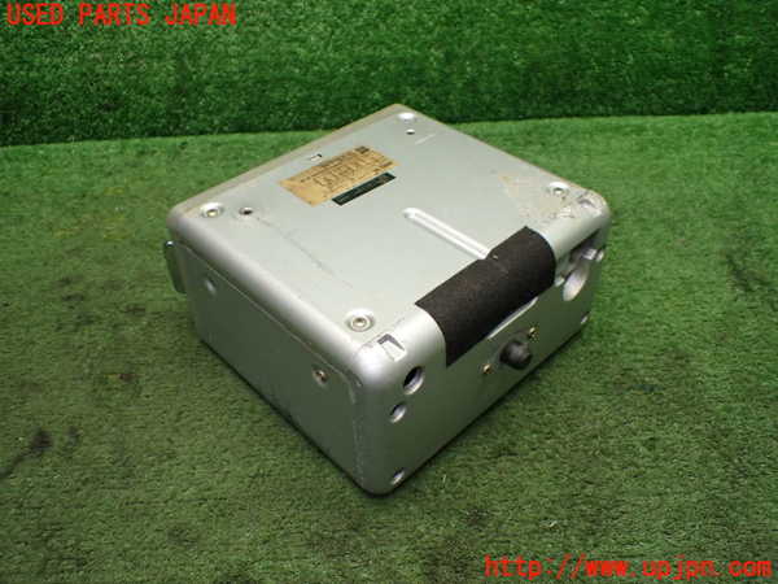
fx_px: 674
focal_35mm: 30
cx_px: 389
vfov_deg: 46.8
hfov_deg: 60.0
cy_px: 292
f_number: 2.3
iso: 500
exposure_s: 1/125
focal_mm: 5.4
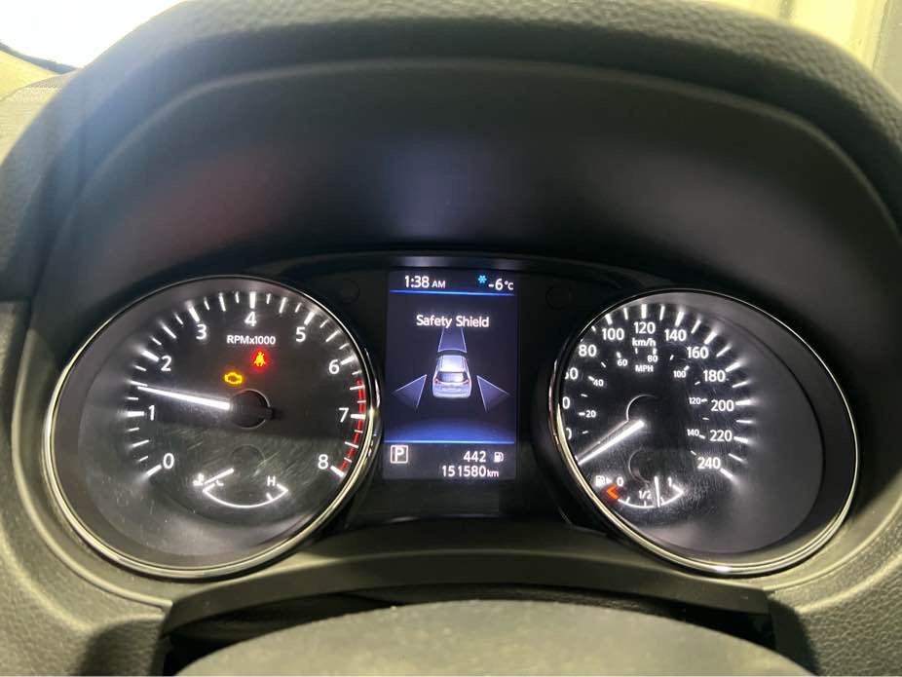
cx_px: 451
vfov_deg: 53.1
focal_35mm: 26
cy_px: 338
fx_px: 678
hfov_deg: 67.3
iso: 500
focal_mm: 5.7
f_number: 1.5
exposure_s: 1/40
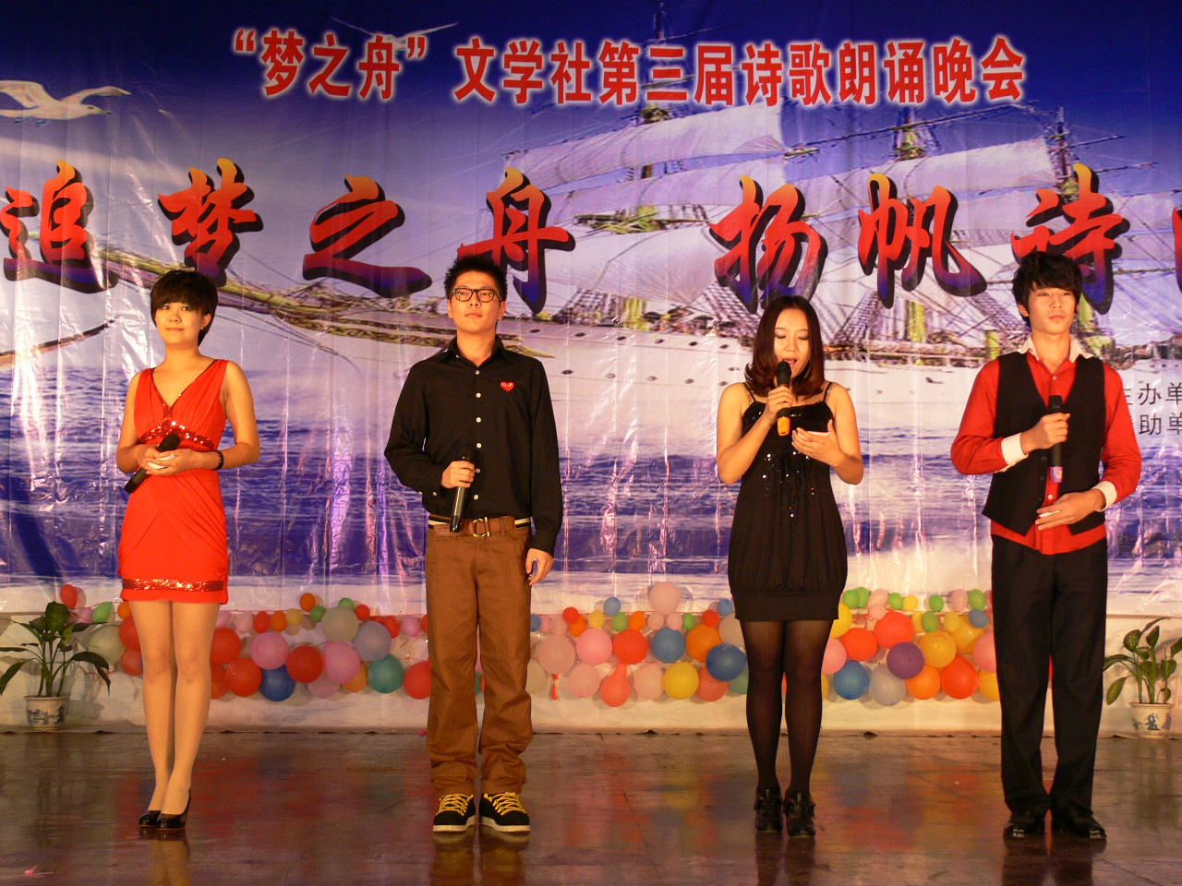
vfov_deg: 32.2
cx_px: 591
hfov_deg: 42.1
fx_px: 1537
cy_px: 443
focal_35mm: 45
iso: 125
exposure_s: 1/30
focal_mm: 8.8
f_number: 2.8
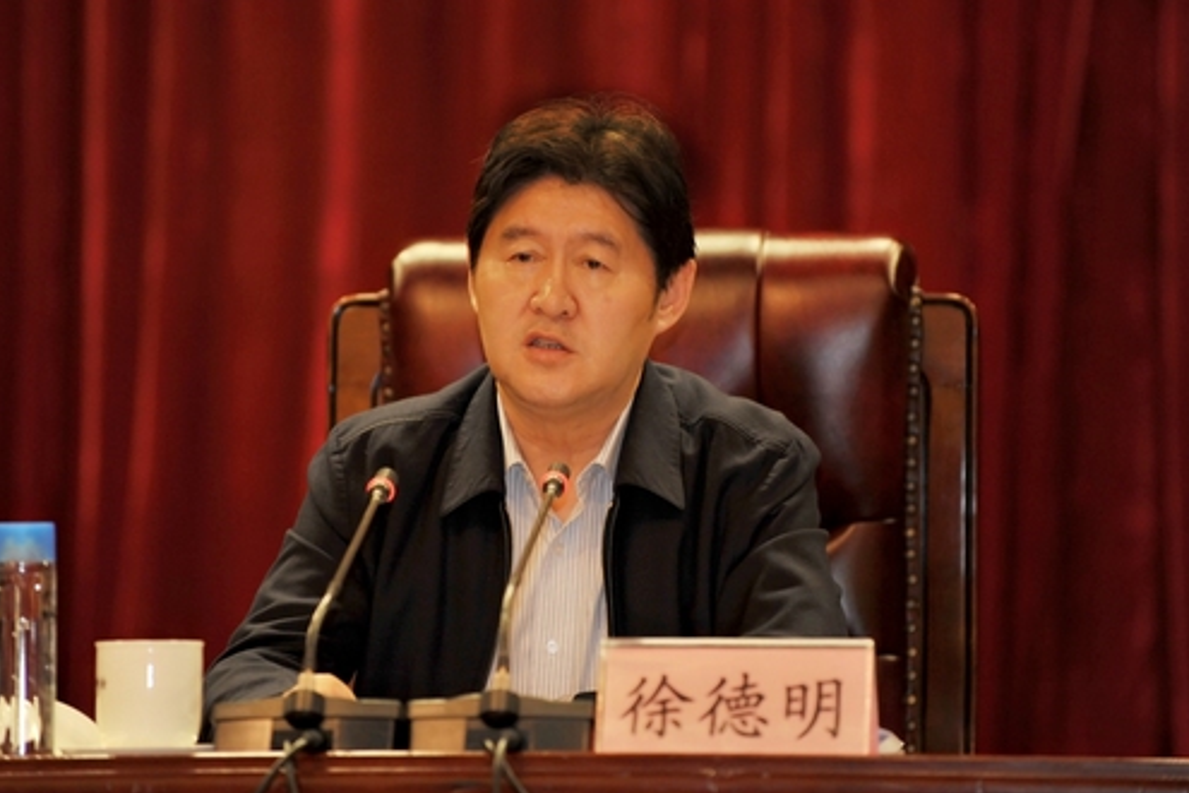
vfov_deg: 6.8
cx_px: 596
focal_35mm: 202
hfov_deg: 10.2
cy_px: 398
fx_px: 6671
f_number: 2.8
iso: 400
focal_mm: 200
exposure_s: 1/60
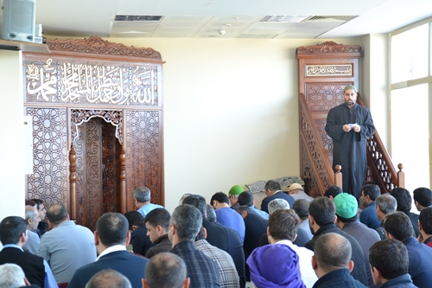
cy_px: 144
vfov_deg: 18.2
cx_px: 216
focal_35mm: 75
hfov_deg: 27.0
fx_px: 900
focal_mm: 50
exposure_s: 1/25
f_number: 5
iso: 400
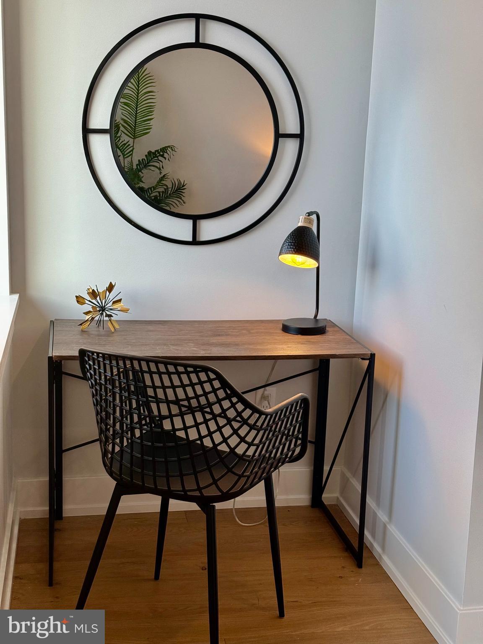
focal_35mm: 48
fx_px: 893
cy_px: 322
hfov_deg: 30.3
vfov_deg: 39.7
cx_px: 242
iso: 50
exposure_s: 1/162
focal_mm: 6.76
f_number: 1.78
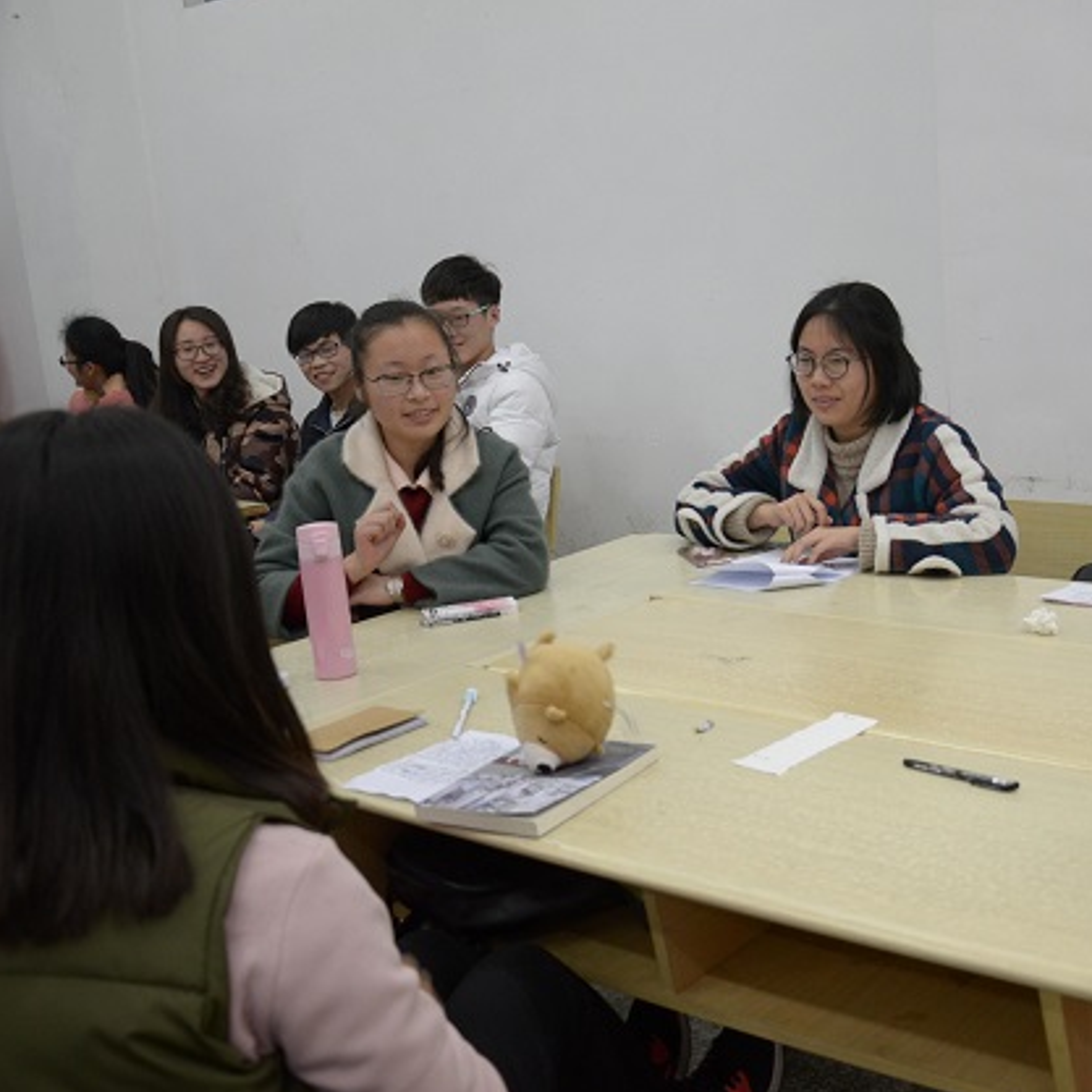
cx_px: 825
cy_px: 550
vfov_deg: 40.3
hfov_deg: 39.2
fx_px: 1487
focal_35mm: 42
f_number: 3.8
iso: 800
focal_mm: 21
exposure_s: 1/50
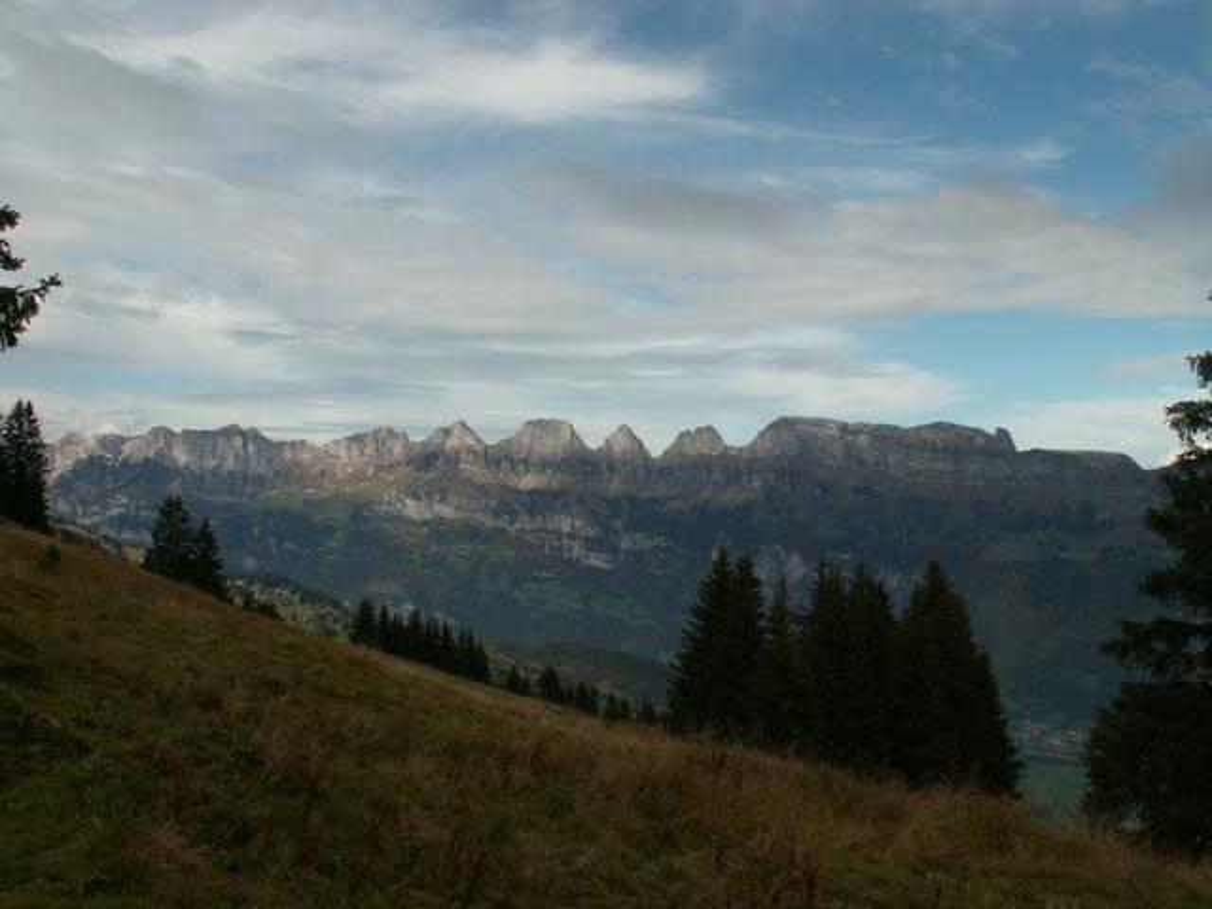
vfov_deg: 40.7
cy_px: 454
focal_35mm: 35
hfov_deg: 52.6
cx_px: 606
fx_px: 1225
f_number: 8
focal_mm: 5.86
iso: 50
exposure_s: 1/200
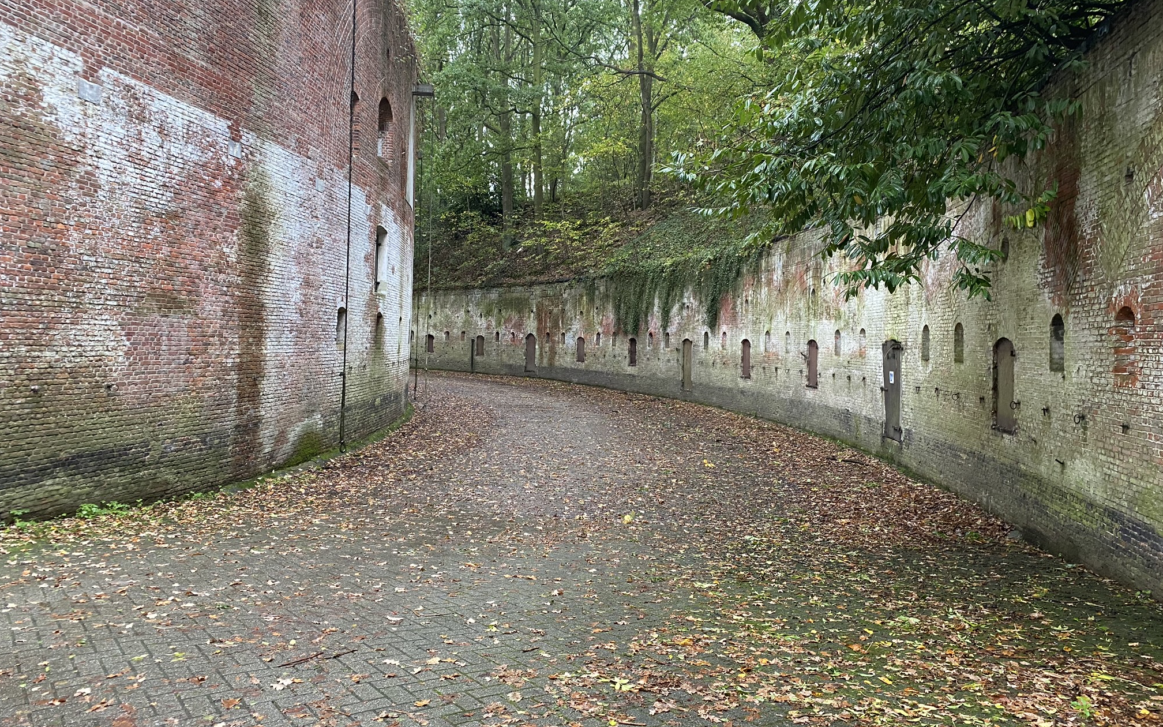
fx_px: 887
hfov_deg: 66.5
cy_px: 329
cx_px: 584
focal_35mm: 28
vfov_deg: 44.5
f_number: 1.8
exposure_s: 1/60
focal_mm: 4.25
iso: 160
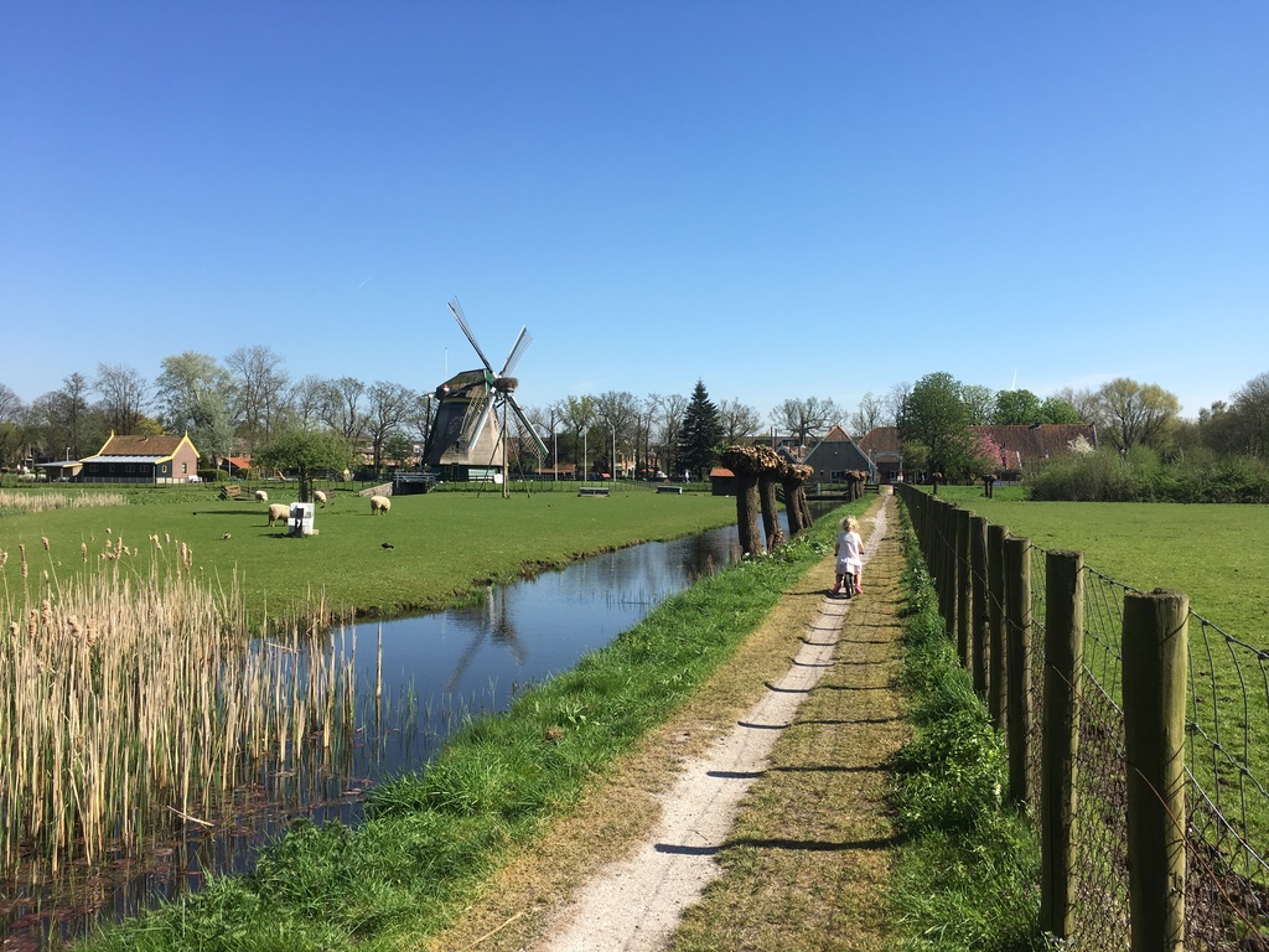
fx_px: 1063
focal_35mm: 29
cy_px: 476
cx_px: 634
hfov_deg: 61.7
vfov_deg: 48.2
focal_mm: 4.15
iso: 25
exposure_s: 1/1282
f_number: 2.2
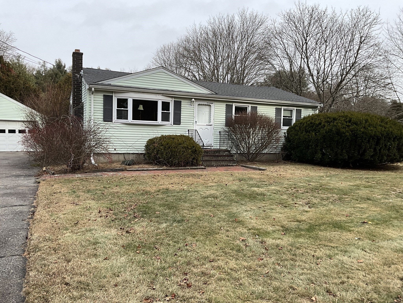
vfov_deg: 48.2
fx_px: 338
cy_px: 152
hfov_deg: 61.7
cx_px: 202
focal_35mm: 29
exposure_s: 1/683
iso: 25
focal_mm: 3
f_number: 1.8
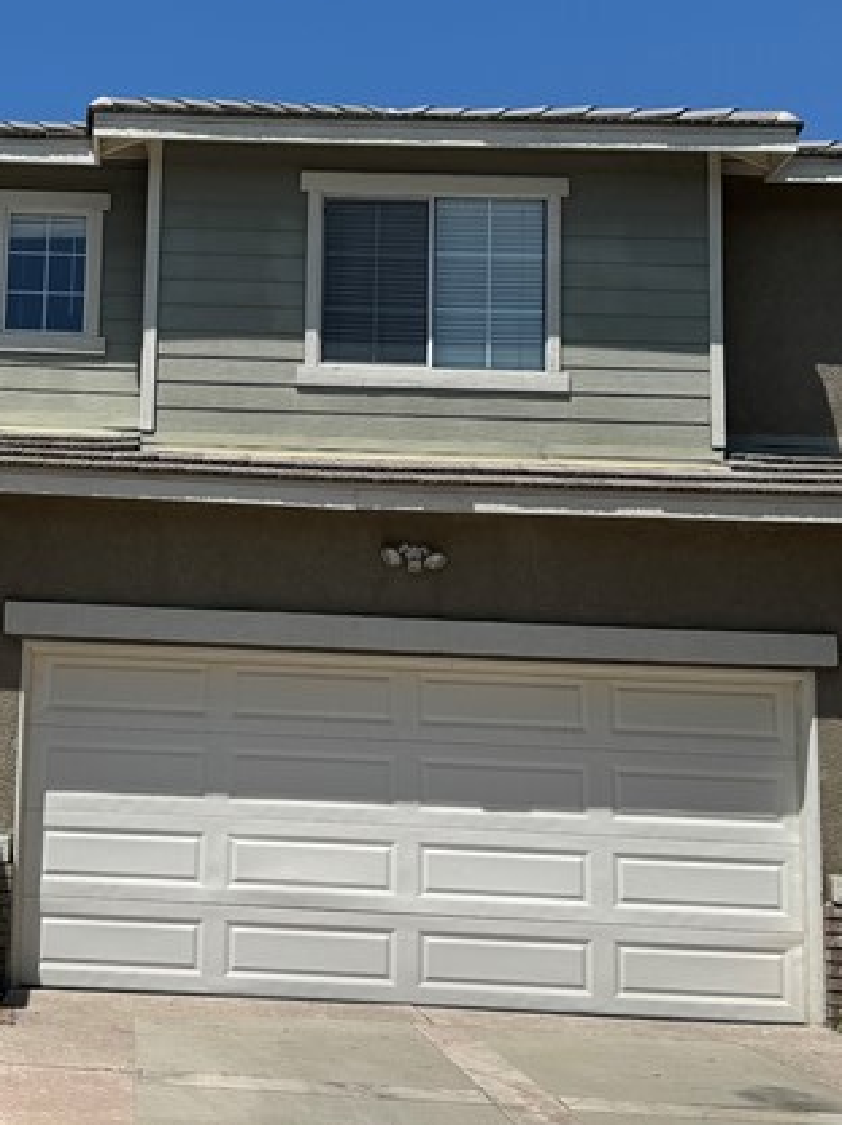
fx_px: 1916
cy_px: 518
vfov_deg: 32.7
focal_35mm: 59
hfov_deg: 24.0
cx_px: 65
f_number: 1.78
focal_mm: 6.76
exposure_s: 1/7937
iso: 80
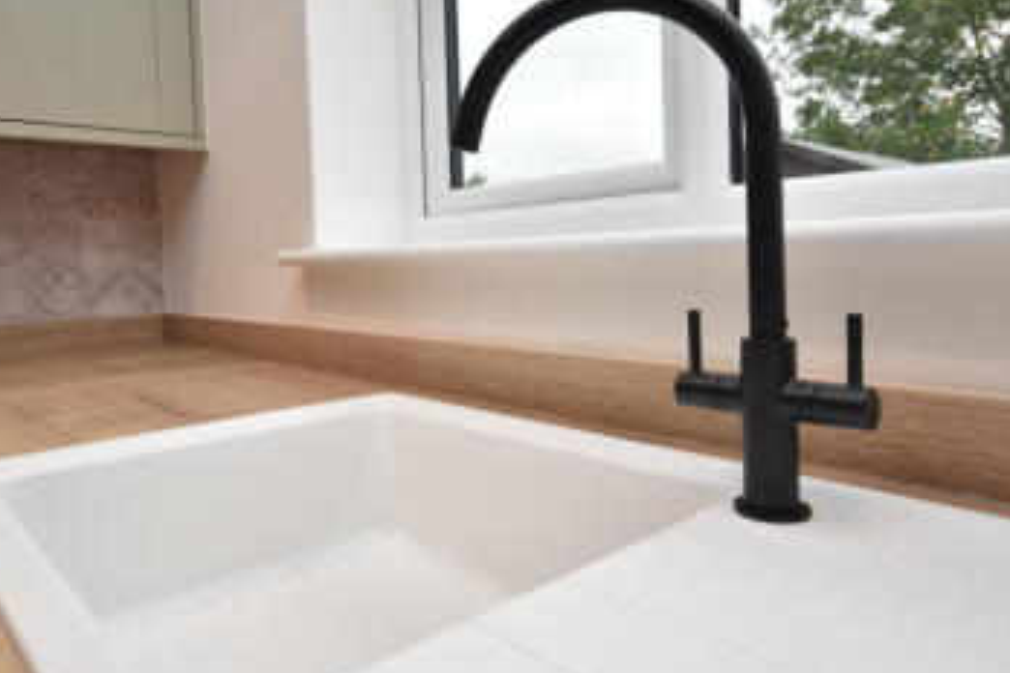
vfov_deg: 48.3
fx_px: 749
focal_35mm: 27
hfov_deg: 67.9
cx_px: 459
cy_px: 286
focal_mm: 13
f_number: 5
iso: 200
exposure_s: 1/60
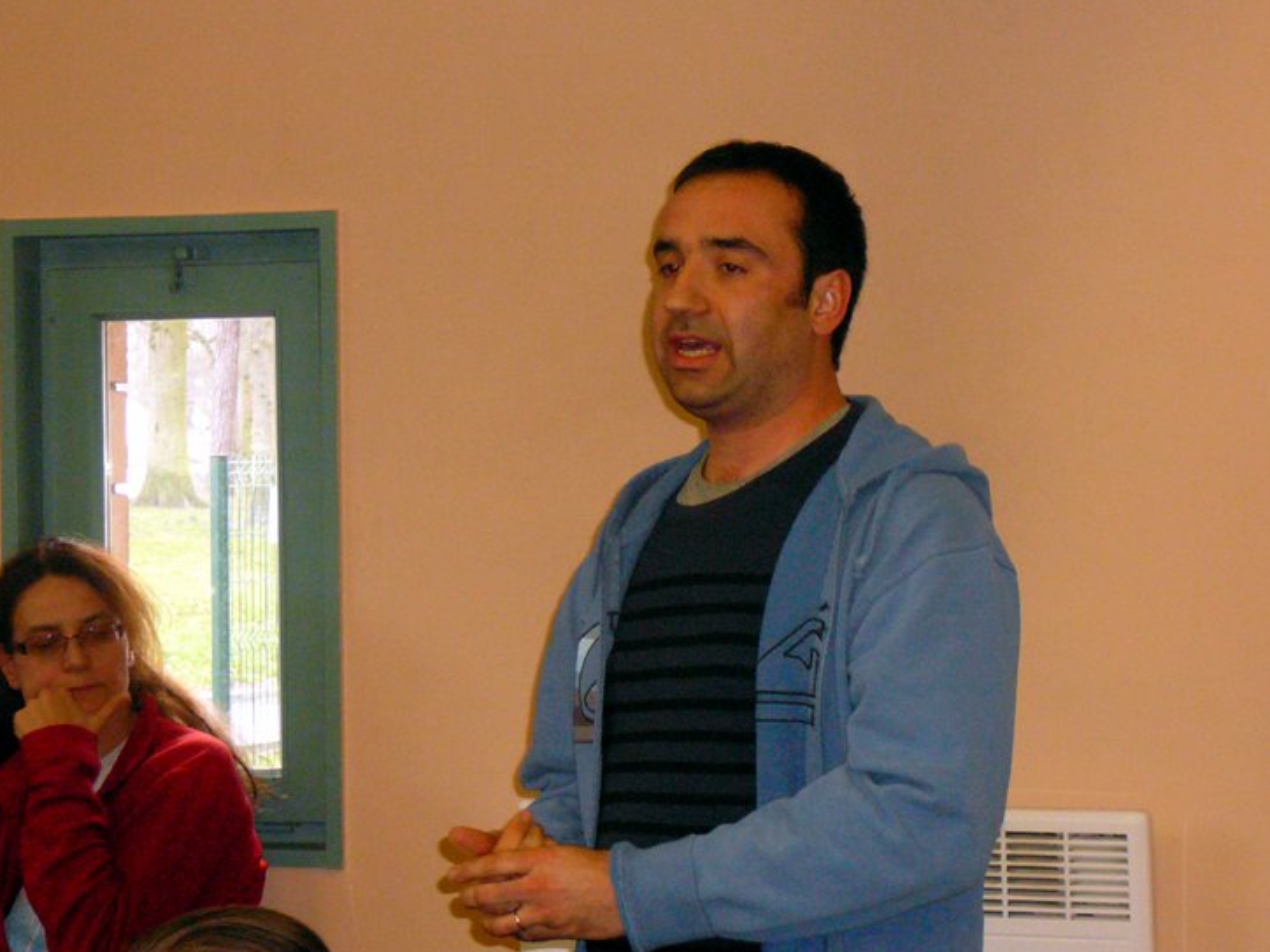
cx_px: 675
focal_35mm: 105
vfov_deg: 14.1
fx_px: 3852
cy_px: 484
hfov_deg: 18.7
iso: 400
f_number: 3.9
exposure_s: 1/30
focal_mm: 14.1
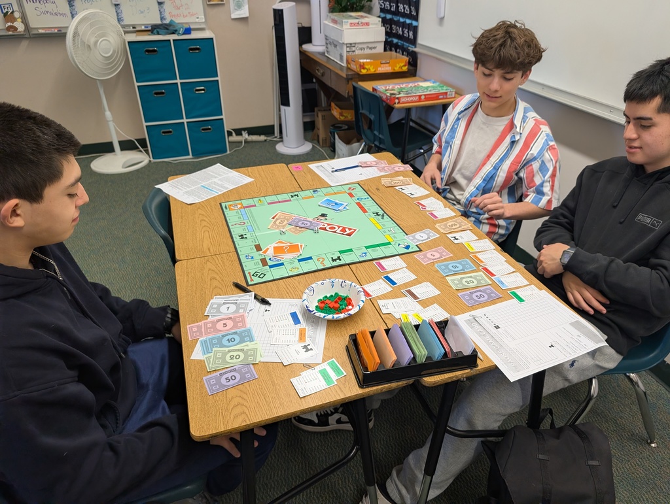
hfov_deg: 71.5
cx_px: 335
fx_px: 465
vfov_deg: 56.9
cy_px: 252
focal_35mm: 24
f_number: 1.68
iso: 228
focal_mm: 6.9
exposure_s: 1/109
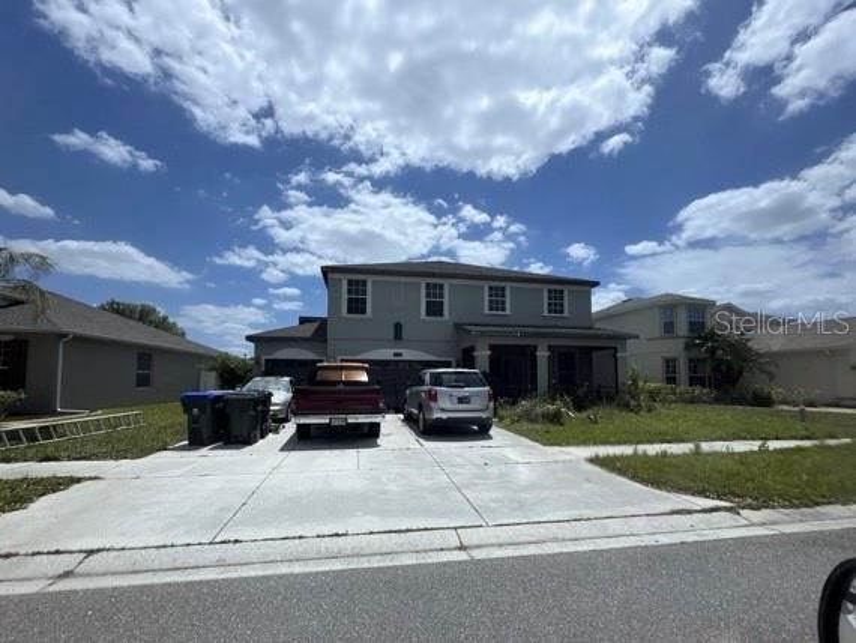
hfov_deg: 102.0
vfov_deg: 85.7
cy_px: 322
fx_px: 346
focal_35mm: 14
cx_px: 428
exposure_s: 1/1420
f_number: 2.2
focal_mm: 2.22
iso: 40
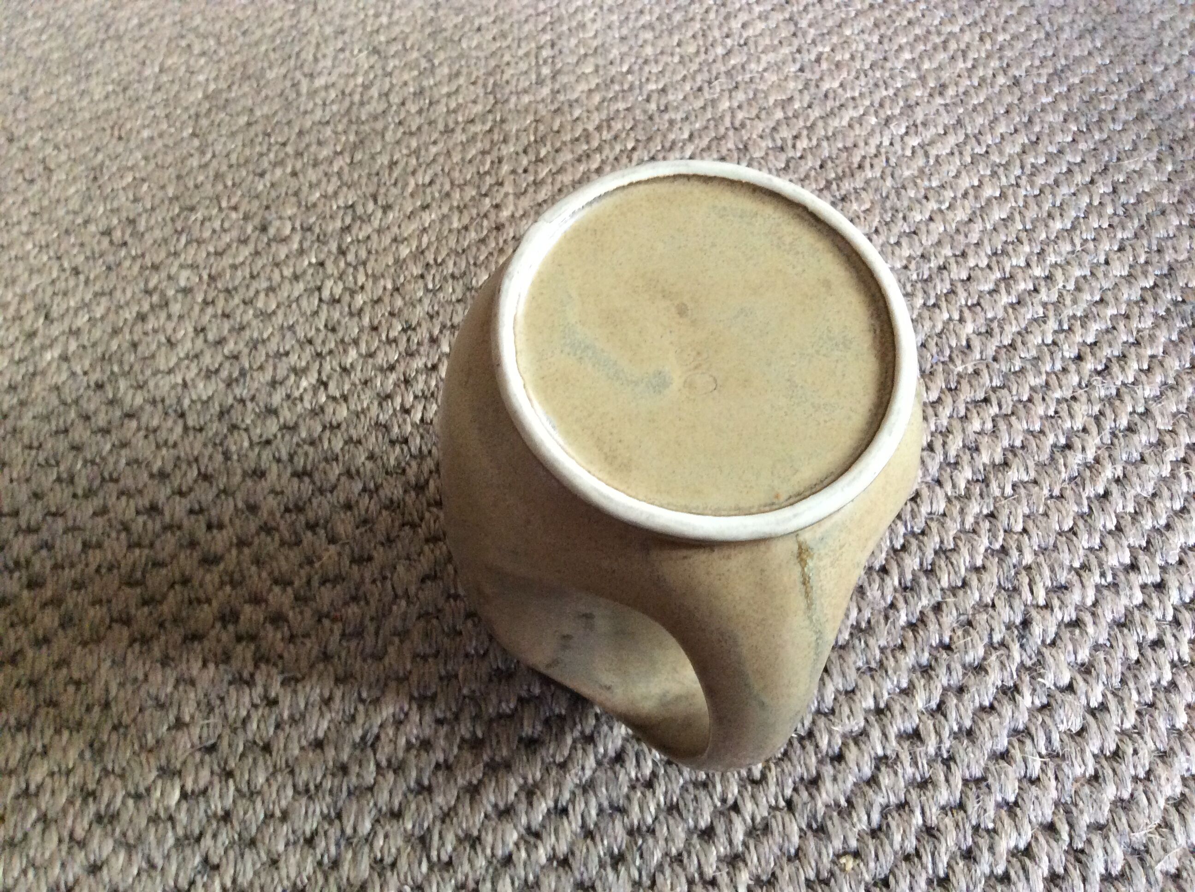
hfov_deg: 56.9
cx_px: 598
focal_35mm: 32
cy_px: 446
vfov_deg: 44.1
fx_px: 1103
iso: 250
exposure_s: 1/25
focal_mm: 3.3
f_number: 2.4
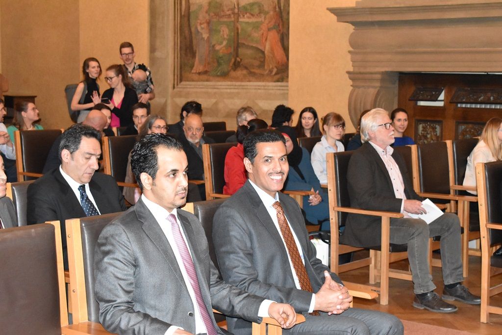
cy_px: 168
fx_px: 962
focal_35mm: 69
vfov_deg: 19.7
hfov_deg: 29.2
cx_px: 251
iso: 6400
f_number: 8
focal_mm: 46
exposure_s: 1/80
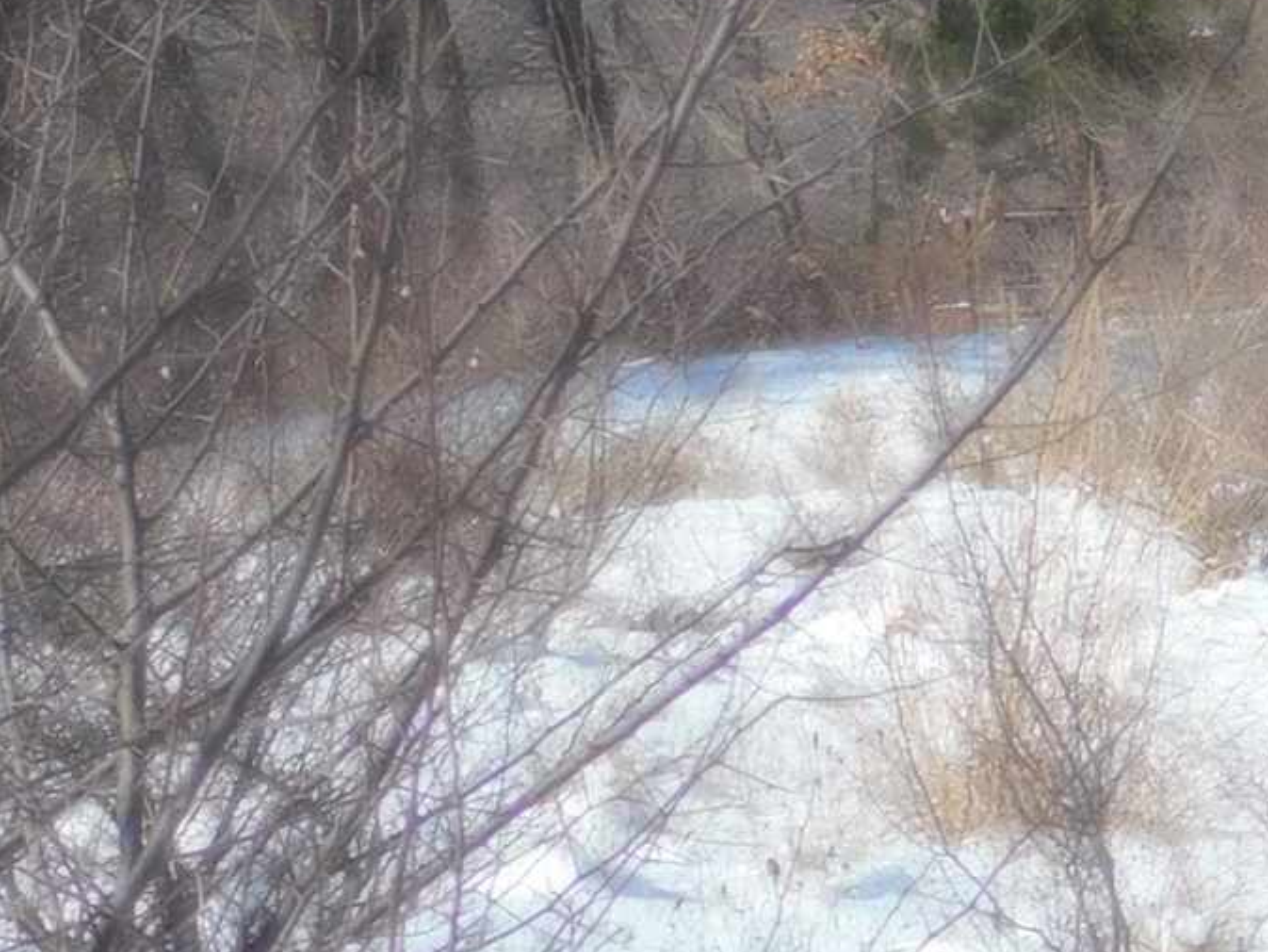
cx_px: 2513
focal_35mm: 365
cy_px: 32
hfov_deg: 5.3
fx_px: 13373
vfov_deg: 4.1
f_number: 4.4
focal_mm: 14.2
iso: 125
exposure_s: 1/1000
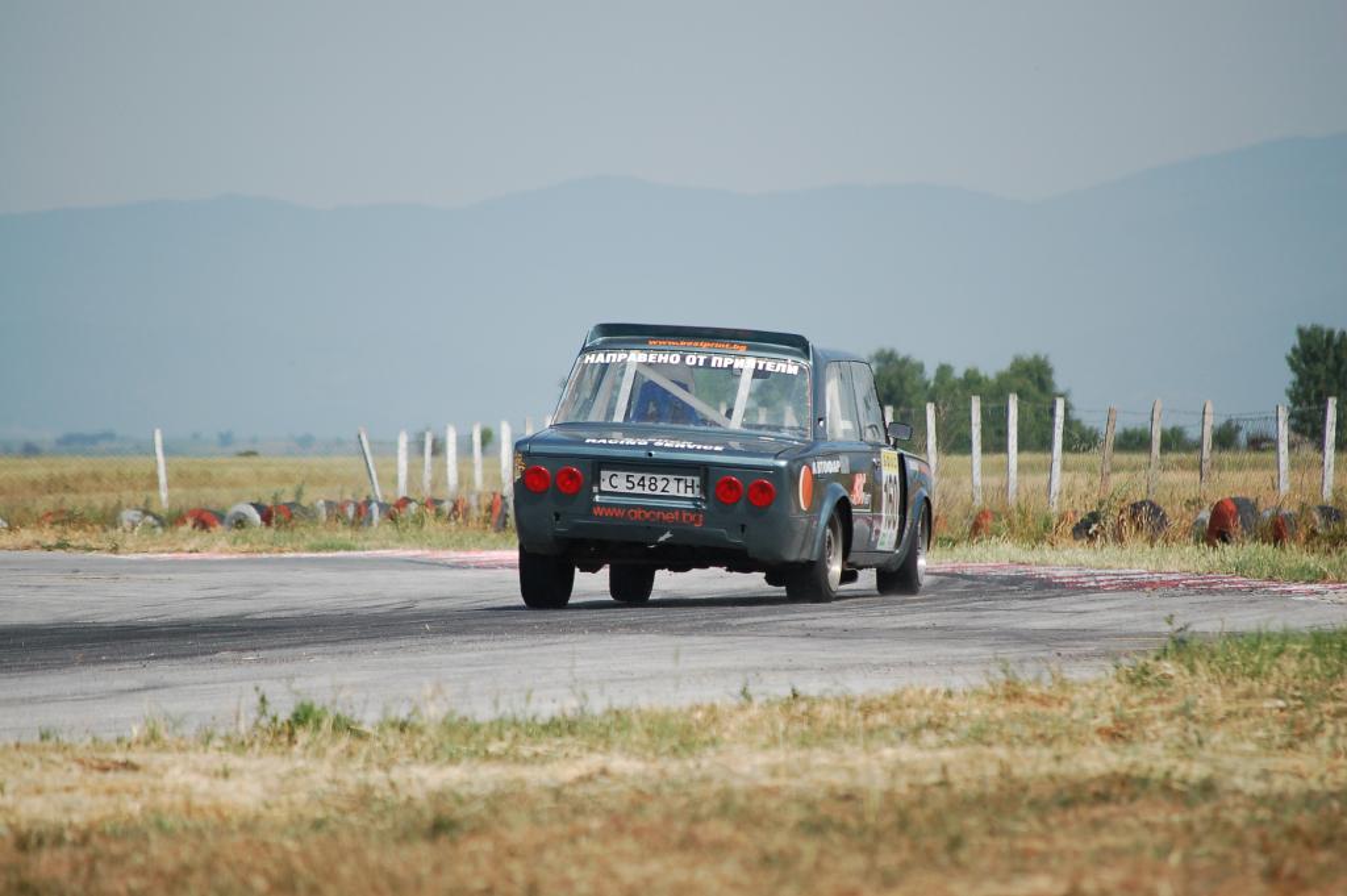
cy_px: 448
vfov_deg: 4.6
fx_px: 11216
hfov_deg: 6.9
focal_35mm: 300
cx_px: 674
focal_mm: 200
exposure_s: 1/1000
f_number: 5.6
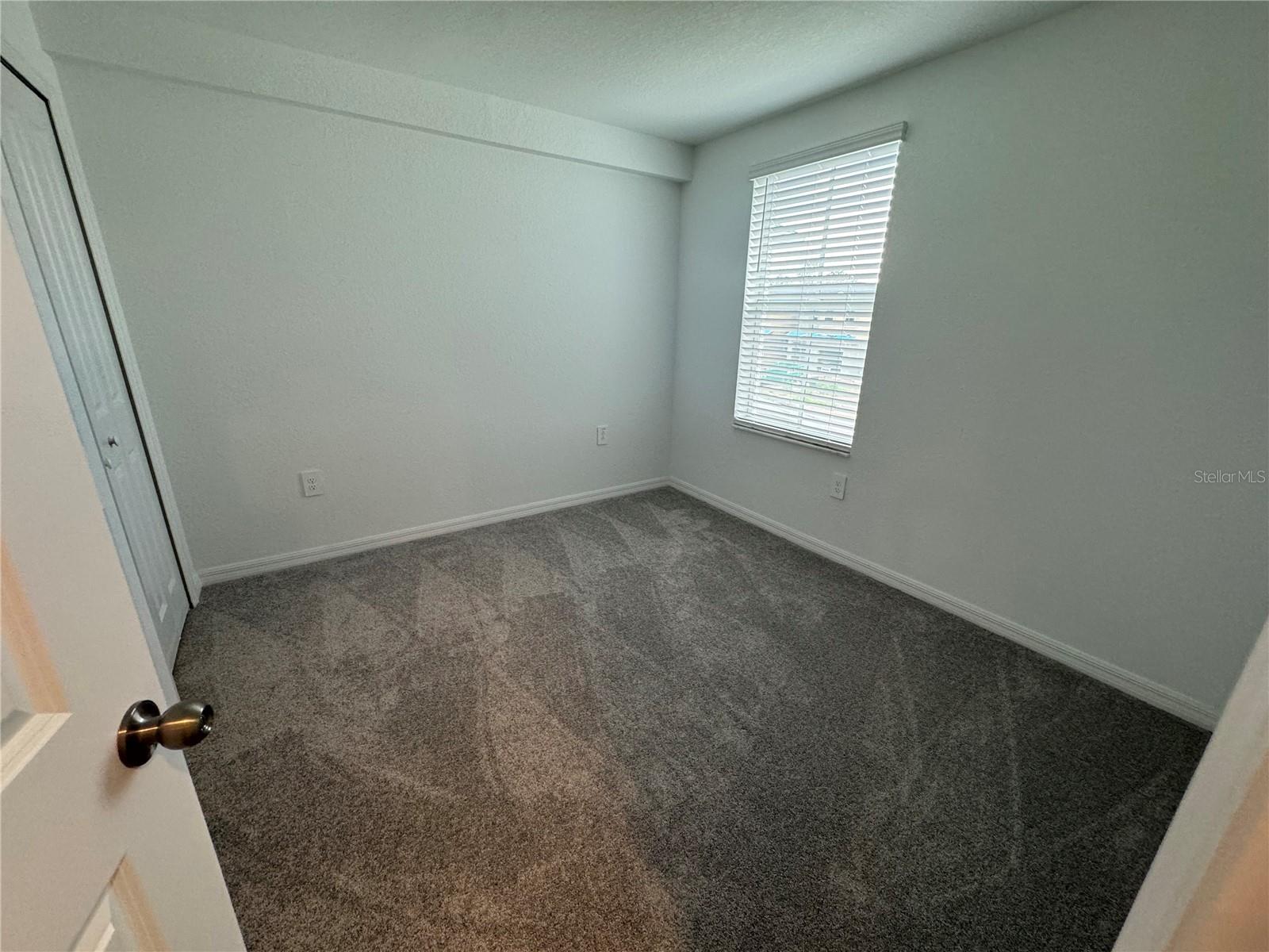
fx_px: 513
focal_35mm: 14
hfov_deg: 102.1
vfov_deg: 85.7
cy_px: 476
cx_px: 634
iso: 250
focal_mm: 2.22
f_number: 2.2
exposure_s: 1/120
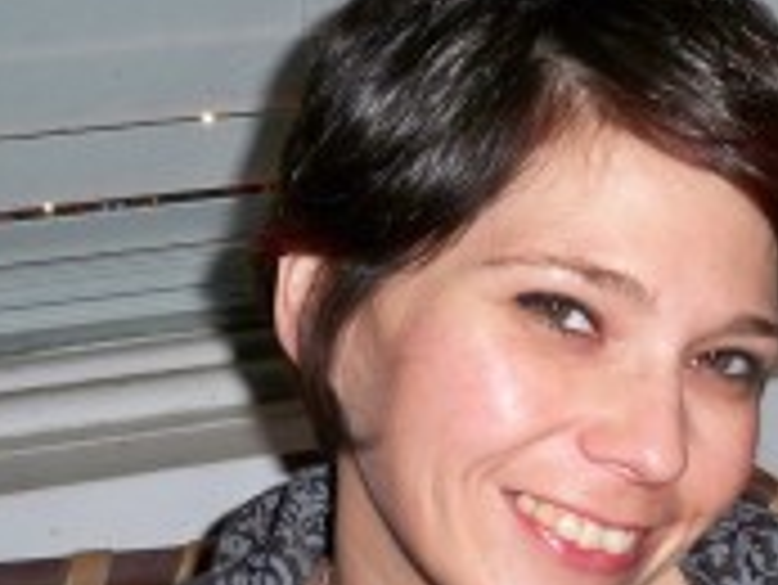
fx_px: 2047
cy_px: 376
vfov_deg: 16.2
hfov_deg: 21.4
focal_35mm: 91
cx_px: 522
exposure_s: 1/60
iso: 200
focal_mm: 6.3
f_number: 3.1
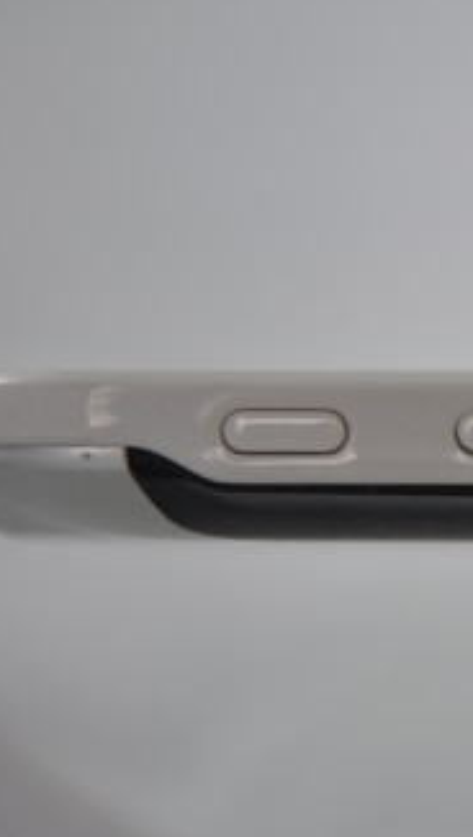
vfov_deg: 6.7
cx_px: 645
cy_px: 427
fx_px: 7184
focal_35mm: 323
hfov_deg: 3.8
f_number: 5.6
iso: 200
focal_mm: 105
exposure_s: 1/125
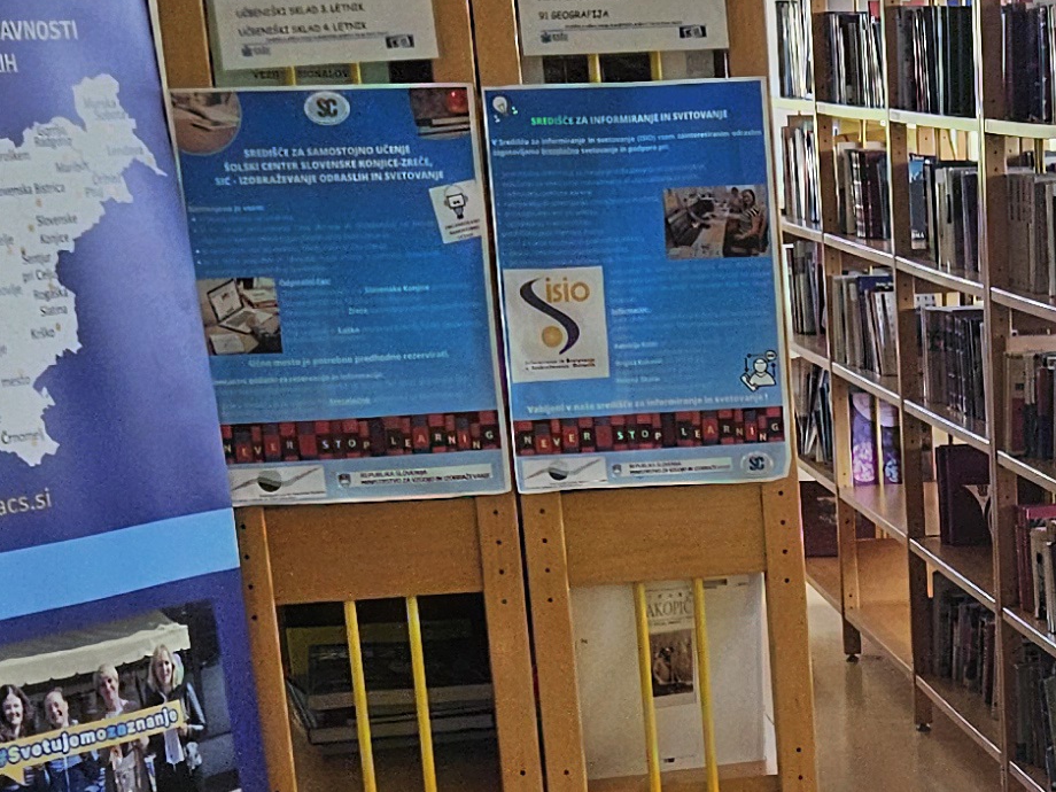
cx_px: 1148
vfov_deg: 14.4
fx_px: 3051
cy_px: 937
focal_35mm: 100
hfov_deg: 18.9
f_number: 1.8
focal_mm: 5.4
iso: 80
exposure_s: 1/182
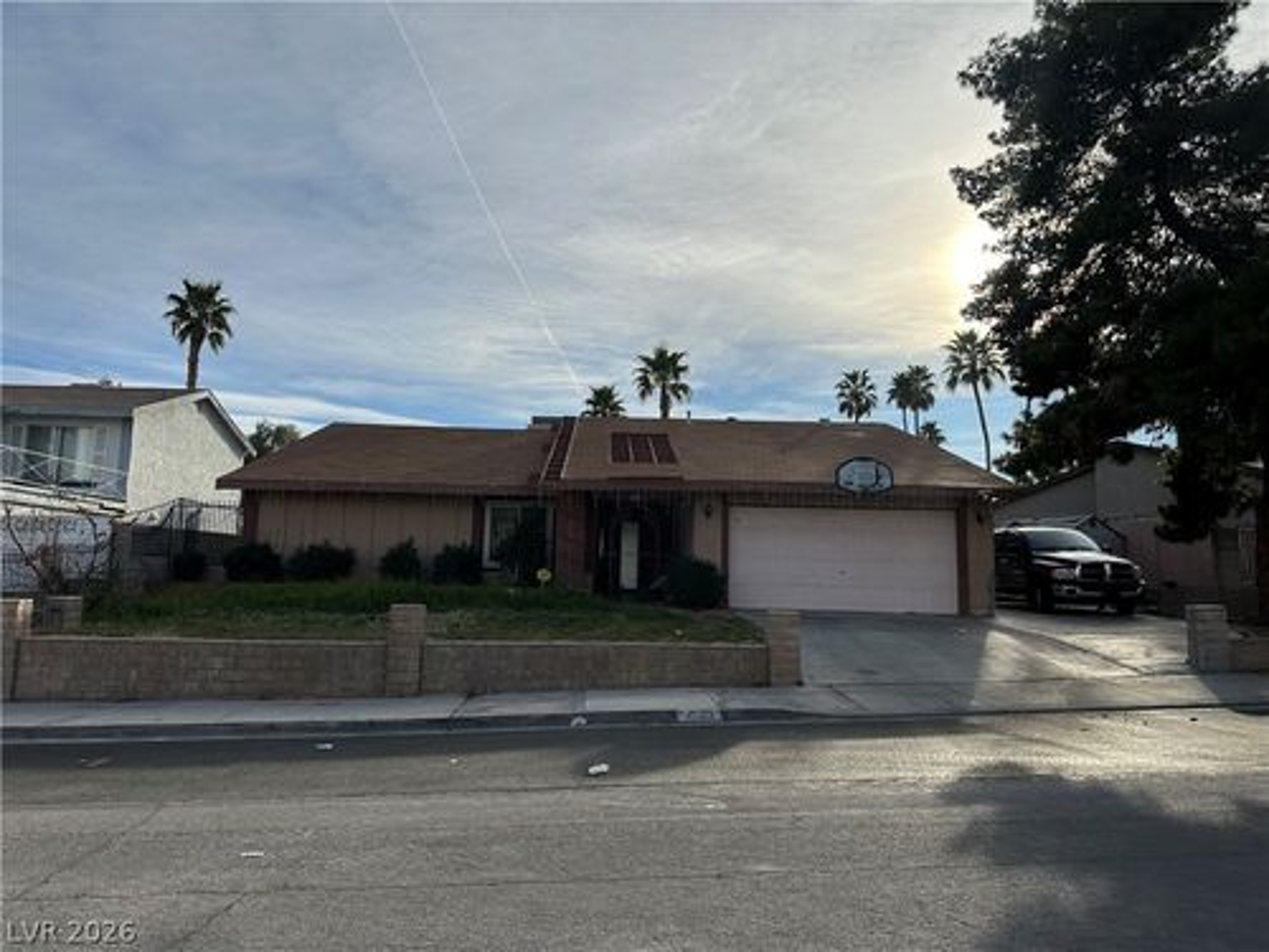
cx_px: 634
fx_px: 880
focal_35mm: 24
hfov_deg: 71.6
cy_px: 476
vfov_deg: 56.8
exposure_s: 1/8929
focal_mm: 6.86
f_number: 1.78
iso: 80
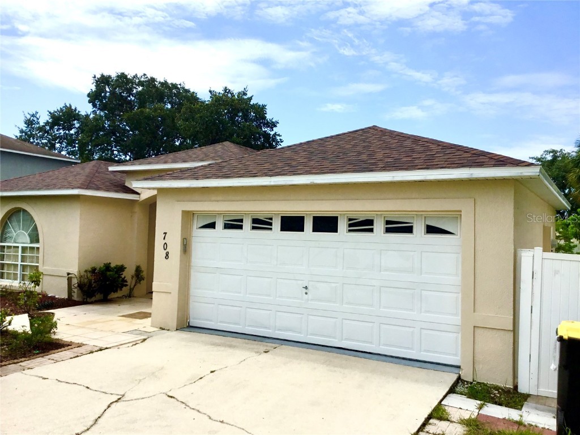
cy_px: 218
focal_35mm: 31
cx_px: 290
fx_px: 519
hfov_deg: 58.4
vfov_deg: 45.4
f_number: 2.4
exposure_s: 1/2146
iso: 25
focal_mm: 3.3
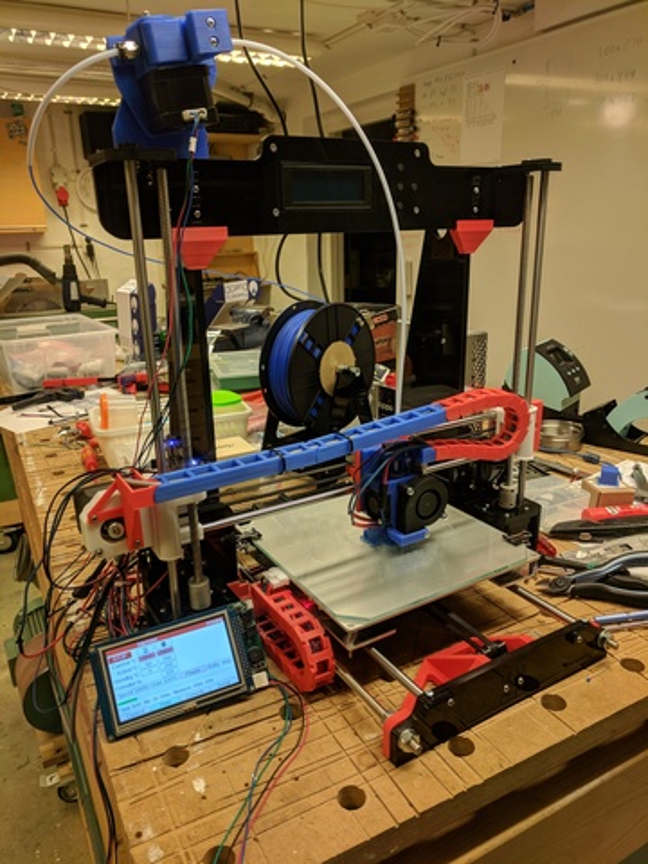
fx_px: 649
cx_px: 324
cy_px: 432
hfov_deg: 53.1
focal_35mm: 26
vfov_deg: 67.3
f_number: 2
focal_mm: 4.67
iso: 75
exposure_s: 1/100
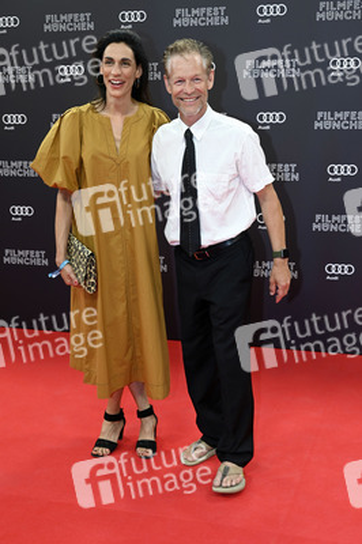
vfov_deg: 41.1
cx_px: 181
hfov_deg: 28.0
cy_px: 272
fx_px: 725
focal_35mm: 48
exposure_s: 1/125
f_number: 6.3
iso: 640
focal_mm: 48
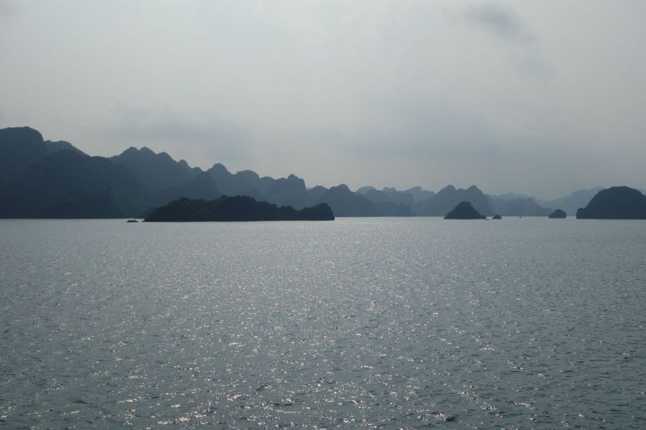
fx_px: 897
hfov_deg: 39.6
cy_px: 215
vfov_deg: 27.0
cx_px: 323
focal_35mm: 50
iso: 125
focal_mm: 18.66
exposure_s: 1/1250
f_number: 8
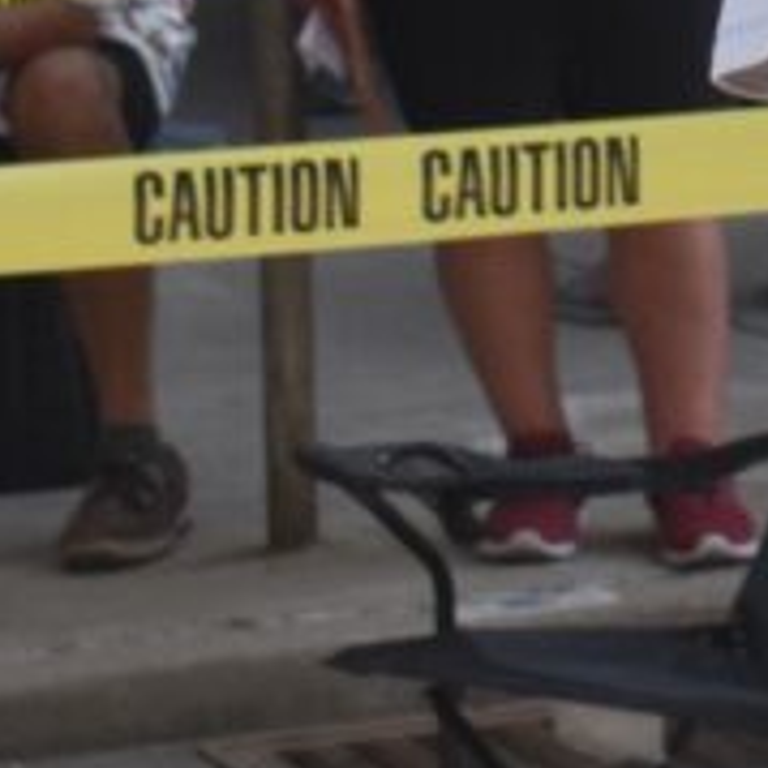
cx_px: 1845
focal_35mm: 291
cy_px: -221
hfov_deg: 5.8
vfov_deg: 6.0
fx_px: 7304
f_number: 8
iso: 280
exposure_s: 1/250
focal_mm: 40
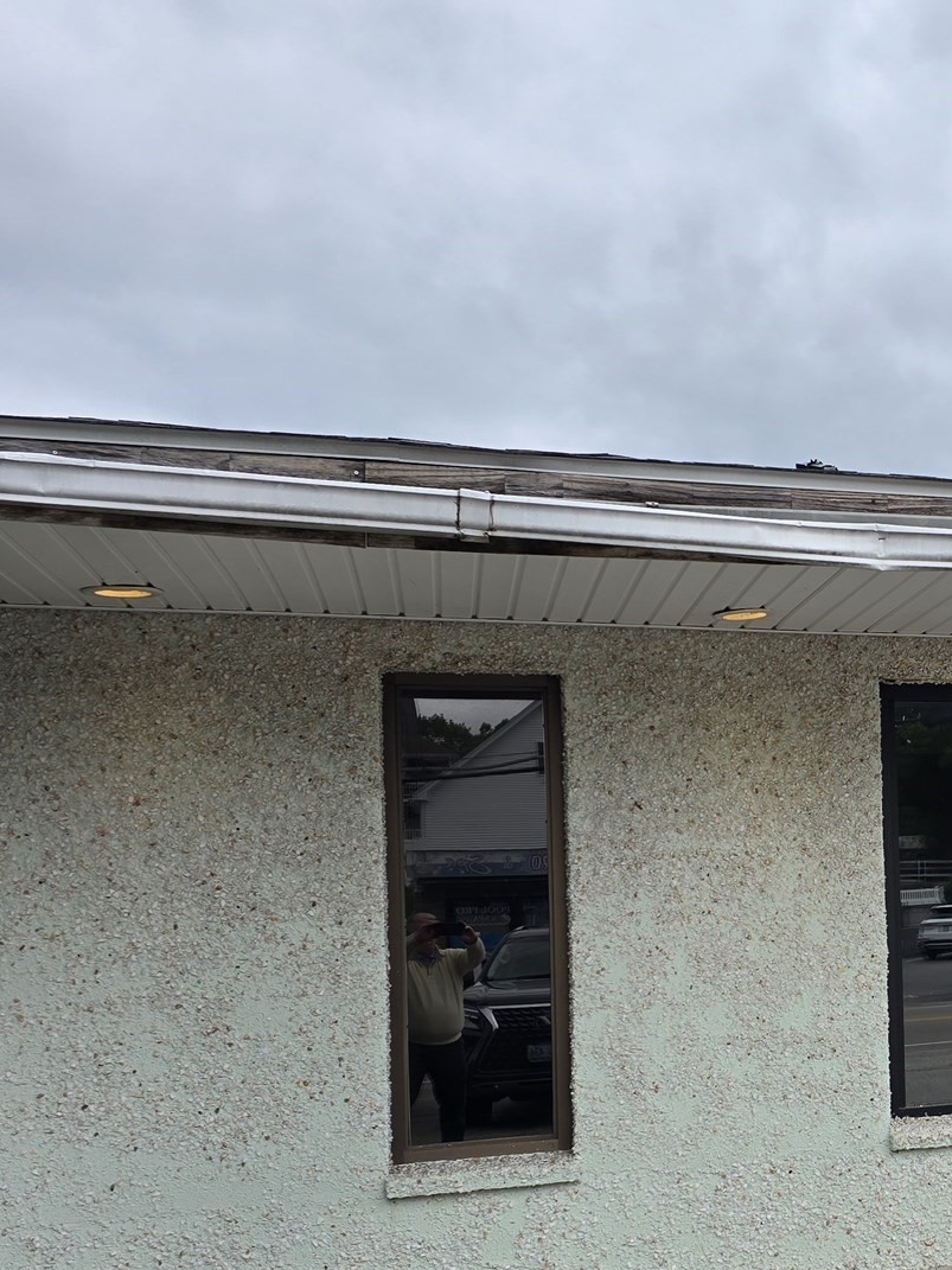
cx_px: 1004
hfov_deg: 30.0
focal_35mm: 44
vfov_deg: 42.0
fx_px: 1614
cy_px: 902
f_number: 1.7
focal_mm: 6.3
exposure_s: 1/307
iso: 12
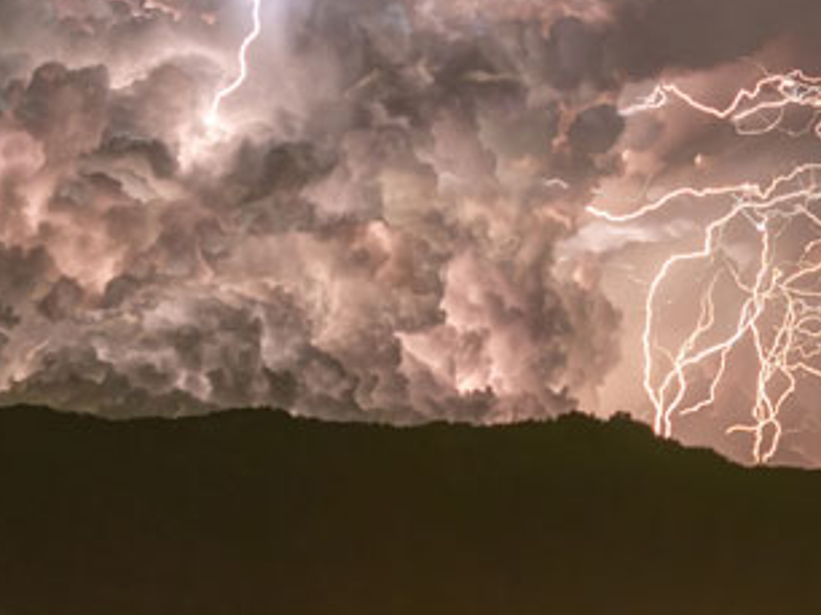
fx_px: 7441
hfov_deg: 6.3
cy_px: 110
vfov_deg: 4.7
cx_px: 370
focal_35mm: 314
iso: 640
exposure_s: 1
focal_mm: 50
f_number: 2.8
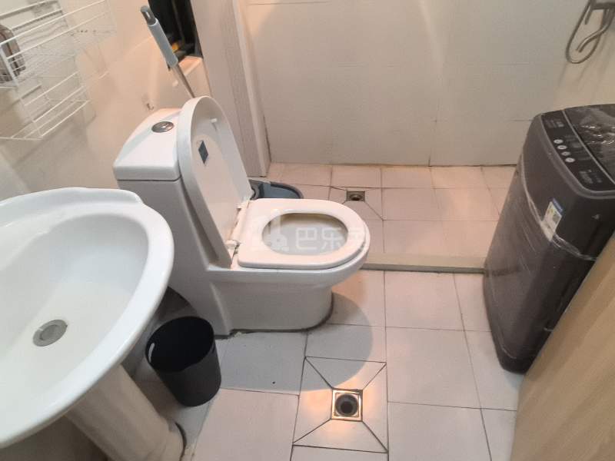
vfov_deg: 63.4
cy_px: 230
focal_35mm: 21
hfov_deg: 79.0
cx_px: 308
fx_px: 373
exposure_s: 1/33.3
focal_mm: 1.95
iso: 500
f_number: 2.2
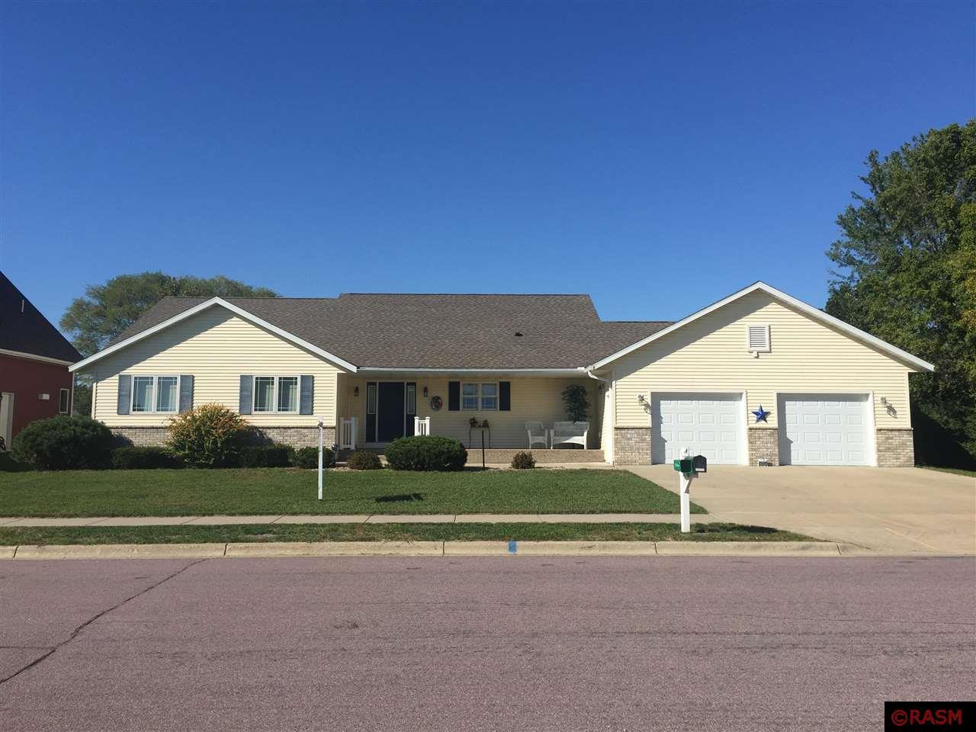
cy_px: 366
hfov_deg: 61.7
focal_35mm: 29
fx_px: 818
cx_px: 488
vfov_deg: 48.2
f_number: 2.2
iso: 32
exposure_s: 1/3049
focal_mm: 4.15
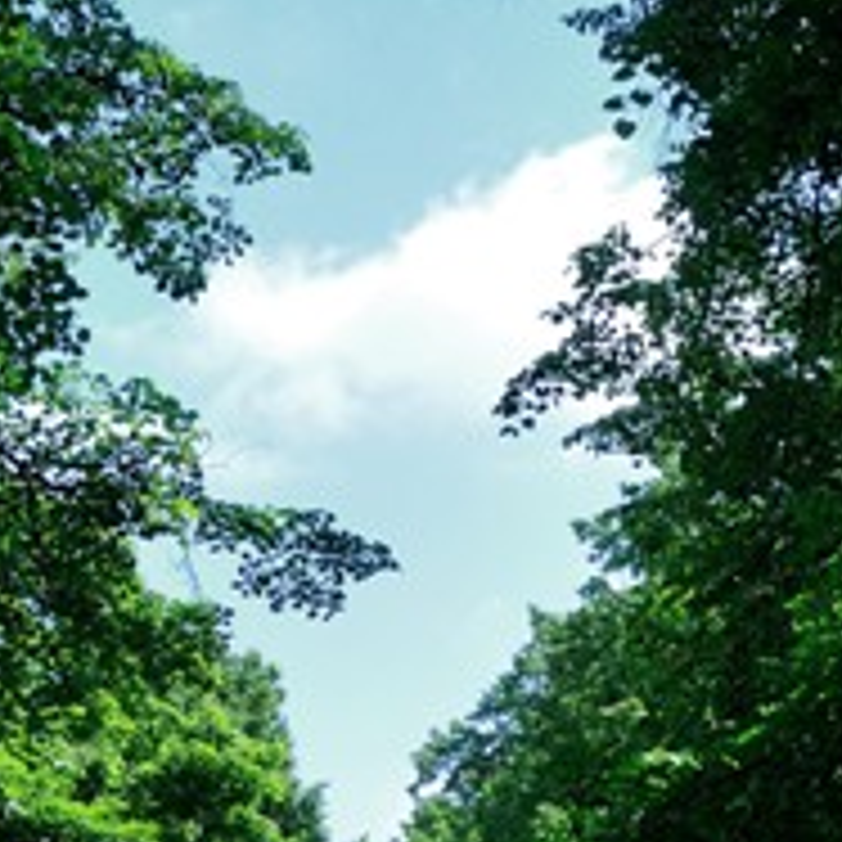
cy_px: 347
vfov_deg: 11.9
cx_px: -106
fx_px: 4045
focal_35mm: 147
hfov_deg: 11.7
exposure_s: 1/500
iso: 250
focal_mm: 24
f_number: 7.1
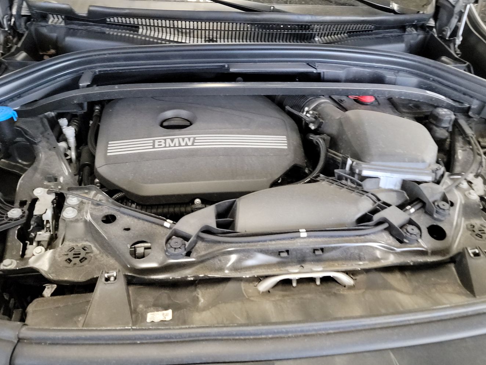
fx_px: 407
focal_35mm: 29
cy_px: 179
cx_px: 241
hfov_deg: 61.7
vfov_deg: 48.2
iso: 1901
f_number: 1.8
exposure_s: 1/59
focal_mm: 6.7
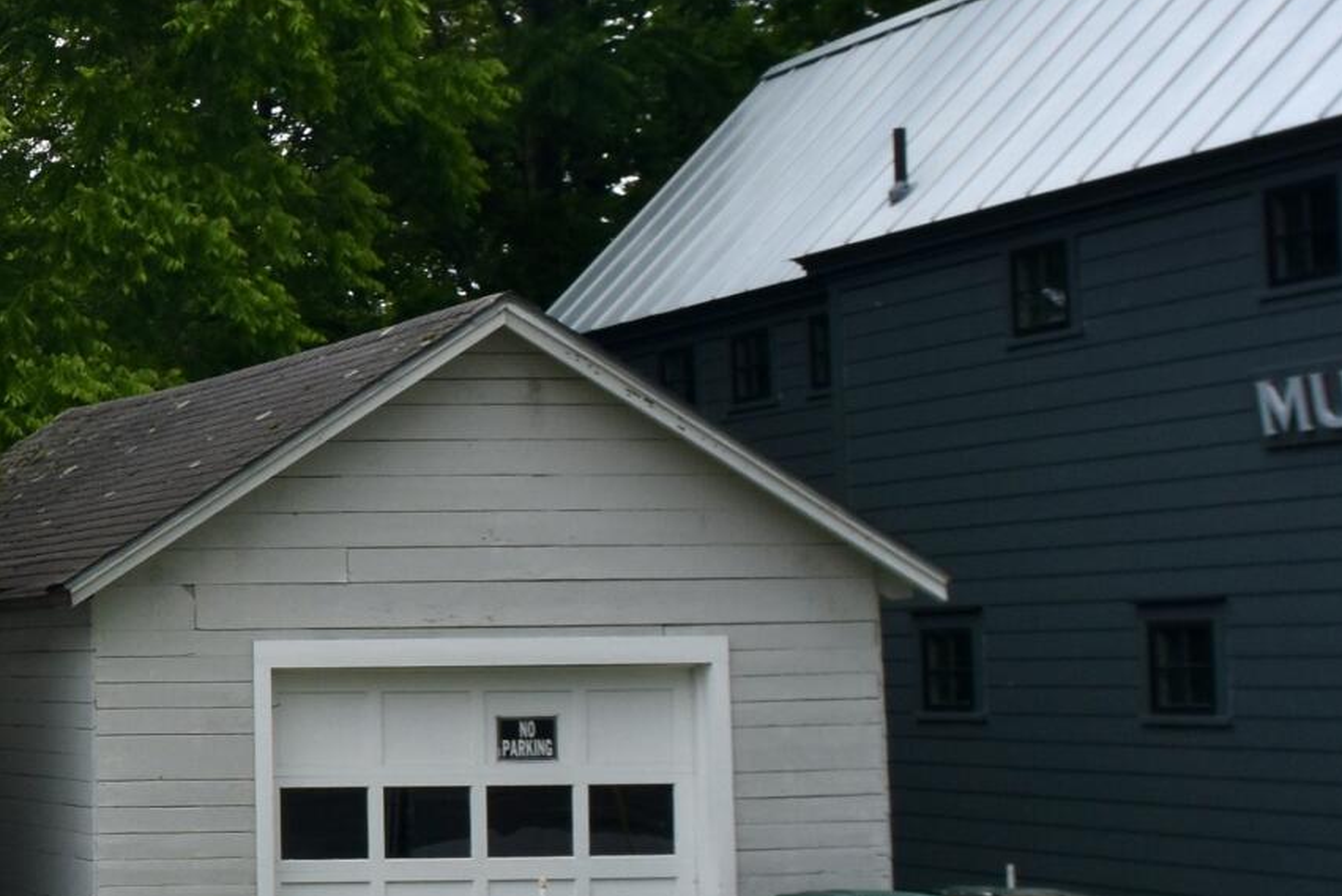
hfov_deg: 21.6
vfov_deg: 18.4
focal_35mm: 74
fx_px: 2759
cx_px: -815
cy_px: 528
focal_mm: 14
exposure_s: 1/500
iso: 250
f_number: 8
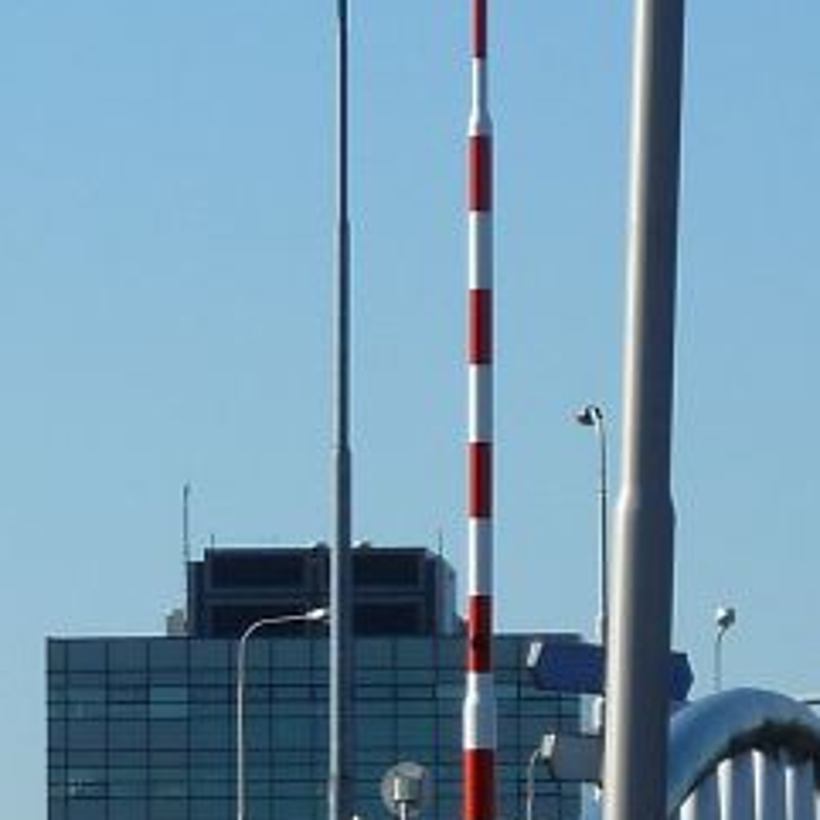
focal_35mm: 417
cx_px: -282
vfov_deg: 4.2
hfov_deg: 4.2
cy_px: 834
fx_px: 11176
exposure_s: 1/400
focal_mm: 18.2
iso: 80
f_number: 5
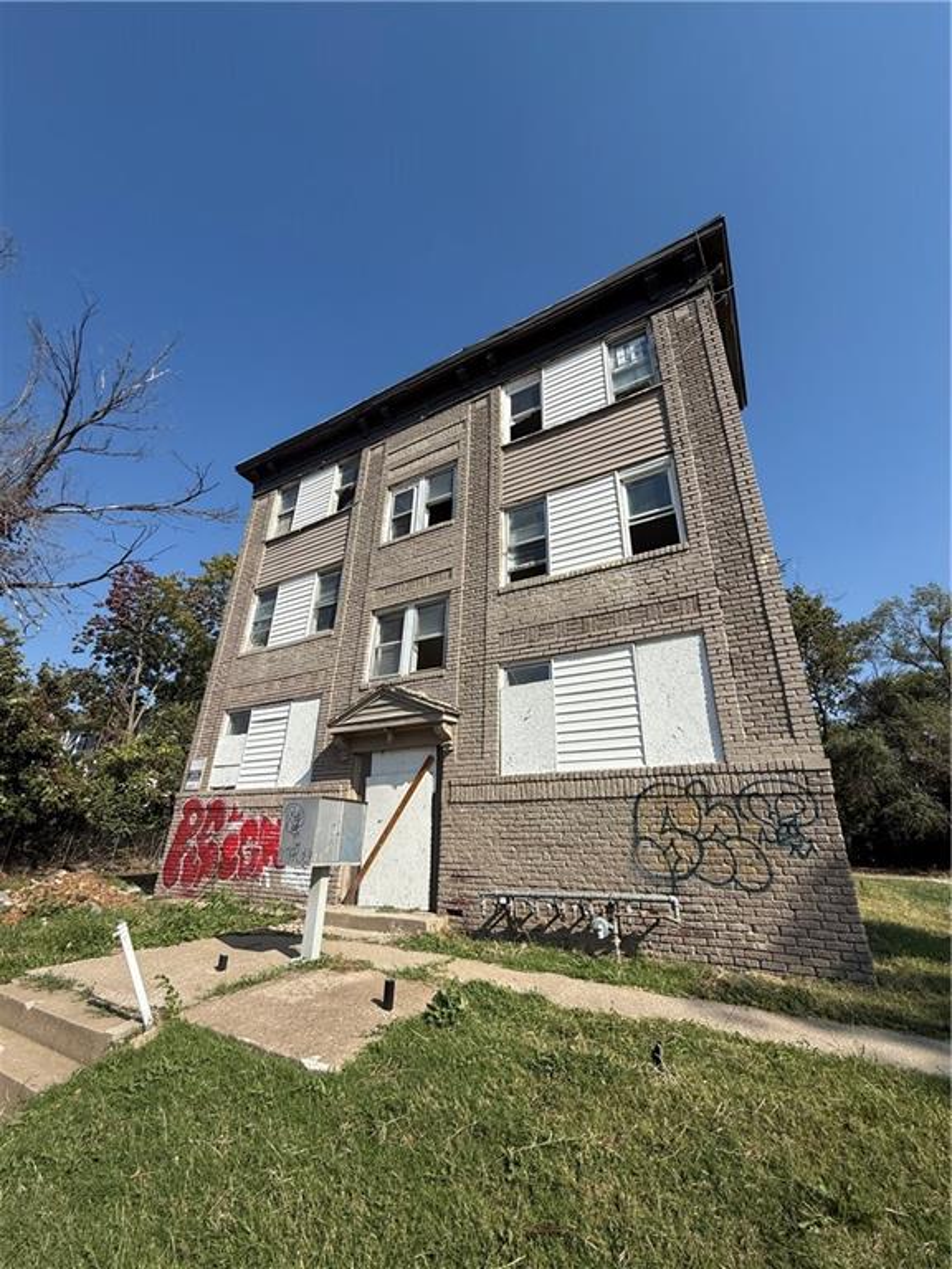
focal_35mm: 14
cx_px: 476
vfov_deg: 102.1
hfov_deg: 85.7
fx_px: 513
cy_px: 634
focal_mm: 2.22
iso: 50
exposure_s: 1/2841
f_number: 2.2
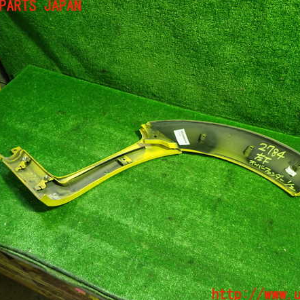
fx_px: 294
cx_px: 162
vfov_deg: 54.0
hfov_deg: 54.0
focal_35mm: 30
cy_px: 151
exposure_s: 1/30
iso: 200
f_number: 2
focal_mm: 4.5
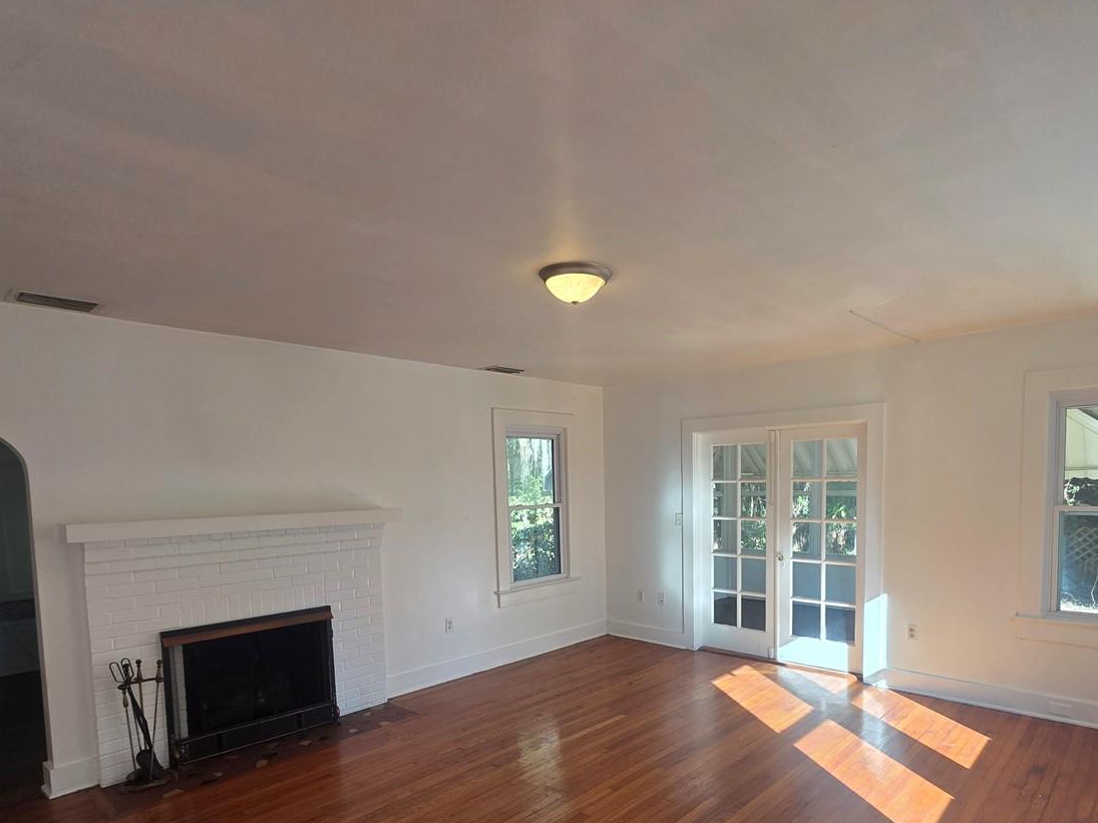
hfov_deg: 84.3
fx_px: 603
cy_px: 530
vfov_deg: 67.3
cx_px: 613
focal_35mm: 19
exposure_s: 1/120
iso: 50
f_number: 1.9
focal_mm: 2.2
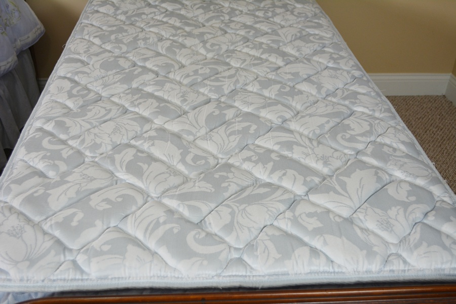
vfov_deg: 31.9
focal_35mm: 42
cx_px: 228
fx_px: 532
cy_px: 152
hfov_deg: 46.4
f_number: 4.5
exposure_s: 1/80
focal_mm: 28
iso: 400
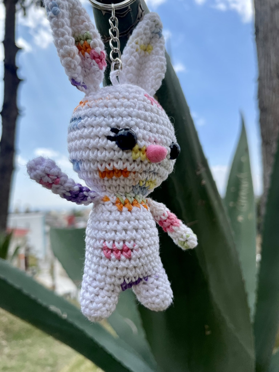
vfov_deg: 67.3
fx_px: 279
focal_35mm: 26
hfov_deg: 53.1
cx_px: 140
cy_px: 186
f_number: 1.6
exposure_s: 1/2506
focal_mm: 4.2
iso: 32
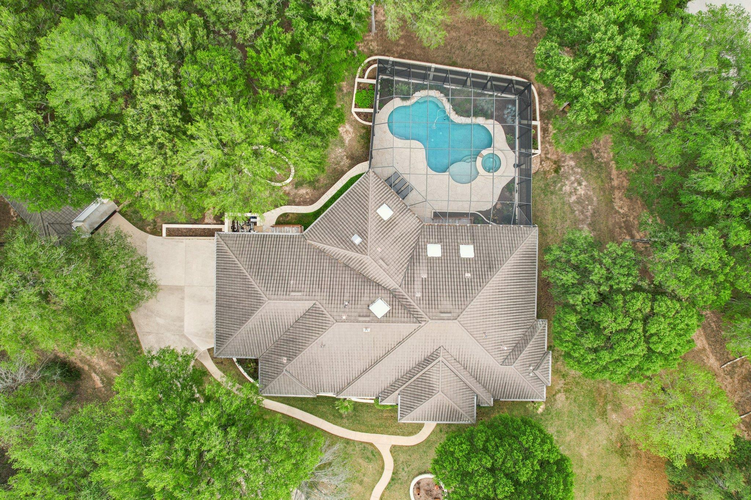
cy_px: 250
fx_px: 459
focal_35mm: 22
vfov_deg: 57.2
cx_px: 376
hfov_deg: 78.6
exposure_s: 1/500
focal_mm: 8.4
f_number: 2.8
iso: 100
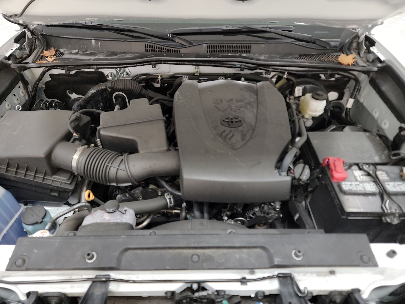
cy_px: 152
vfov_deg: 56.8
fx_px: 281
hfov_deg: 71.6
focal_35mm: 24
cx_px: 202
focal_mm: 6.7
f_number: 1.8
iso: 139
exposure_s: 1/59
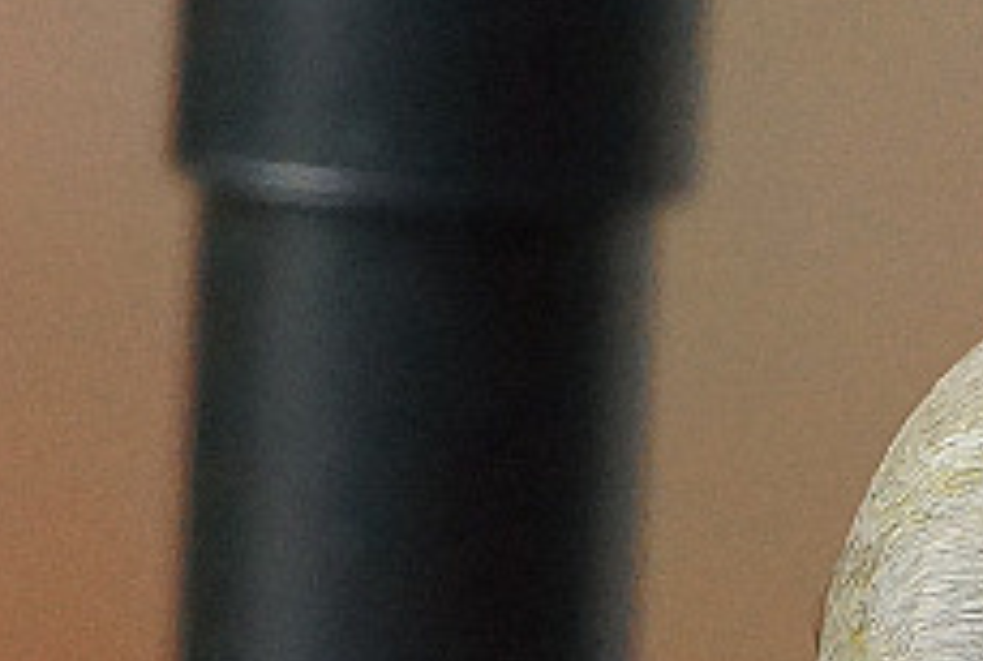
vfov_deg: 0.7
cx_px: 1215
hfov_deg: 1.0
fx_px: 57355
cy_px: 1073
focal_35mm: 2095
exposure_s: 1/400
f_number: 5.6
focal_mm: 400
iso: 800
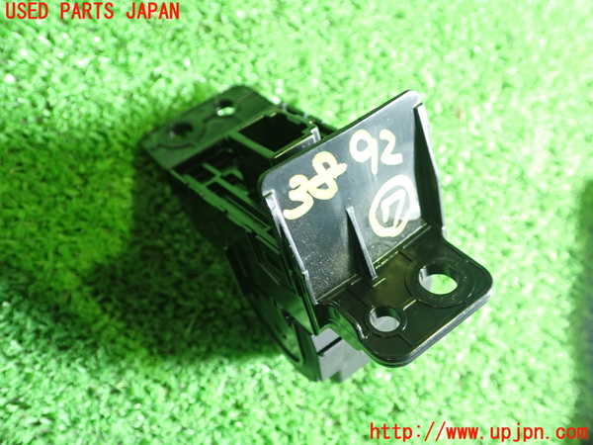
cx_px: 296
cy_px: 222
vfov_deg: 39.7
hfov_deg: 51.4
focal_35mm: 36
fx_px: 617
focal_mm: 6.37
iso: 640
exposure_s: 1/40
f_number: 2.5
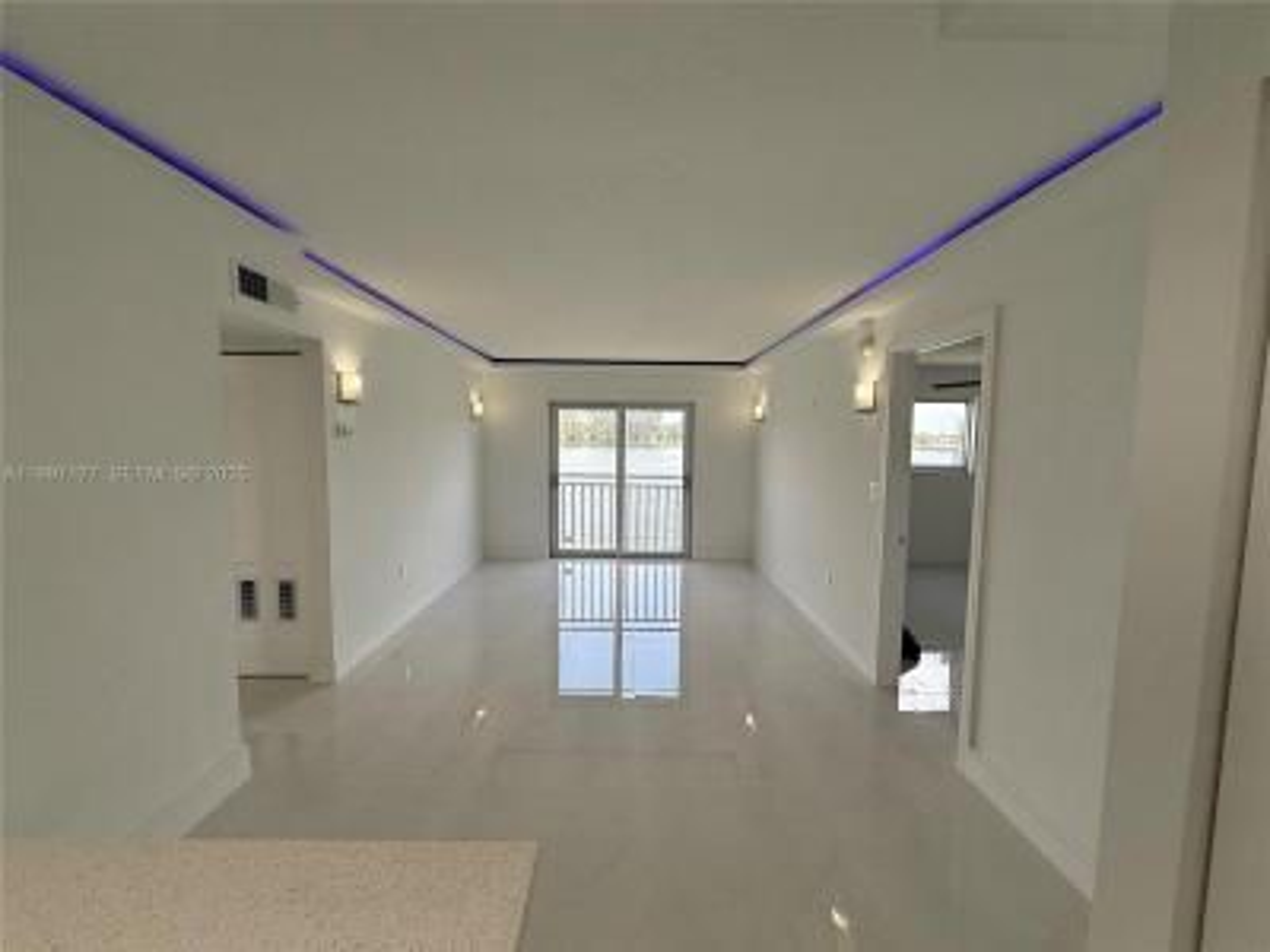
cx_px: 635
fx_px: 514
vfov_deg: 85.7
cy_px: 476
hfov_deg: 102.1
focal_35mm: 14
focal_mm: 2.22
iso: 64
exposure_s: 1/254
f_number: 2.2
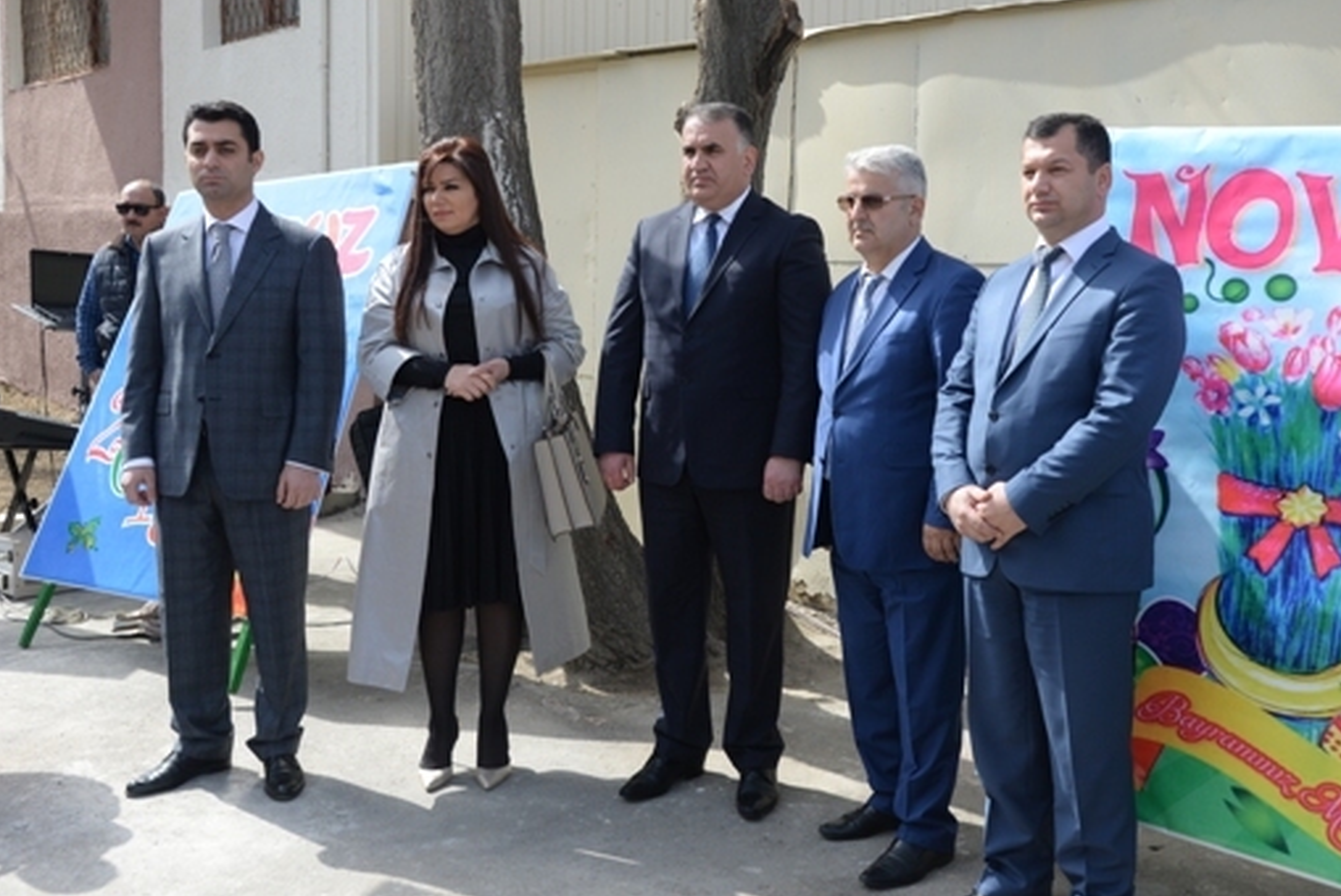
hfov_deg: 44.1
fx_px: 1640
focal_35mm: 44
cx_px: 838
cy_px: 389
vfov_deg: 30.5
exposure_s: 1/500
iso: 400
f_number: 6.3
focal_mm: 35
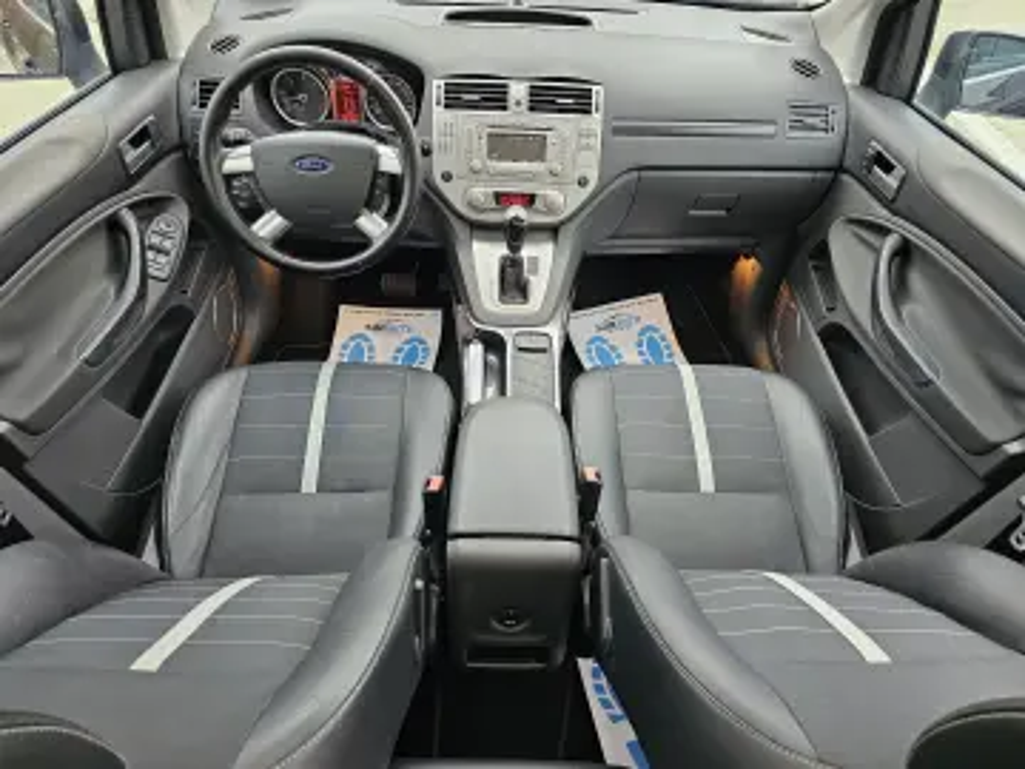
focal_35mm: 23
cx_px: 512
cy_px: 384
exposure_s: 1/100
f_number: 1.7
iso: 320
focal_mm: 6.3
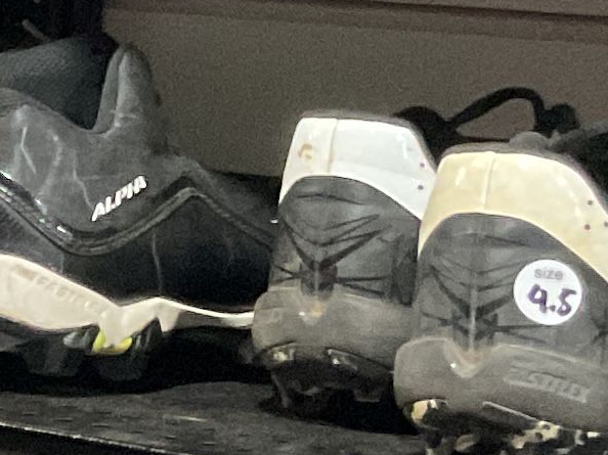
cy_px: 82
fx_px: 3459
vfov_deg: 7.5
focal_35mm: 197
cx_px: -736
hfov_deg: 9.2
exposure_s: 1/30
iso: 500
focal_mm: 3
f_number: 1.8
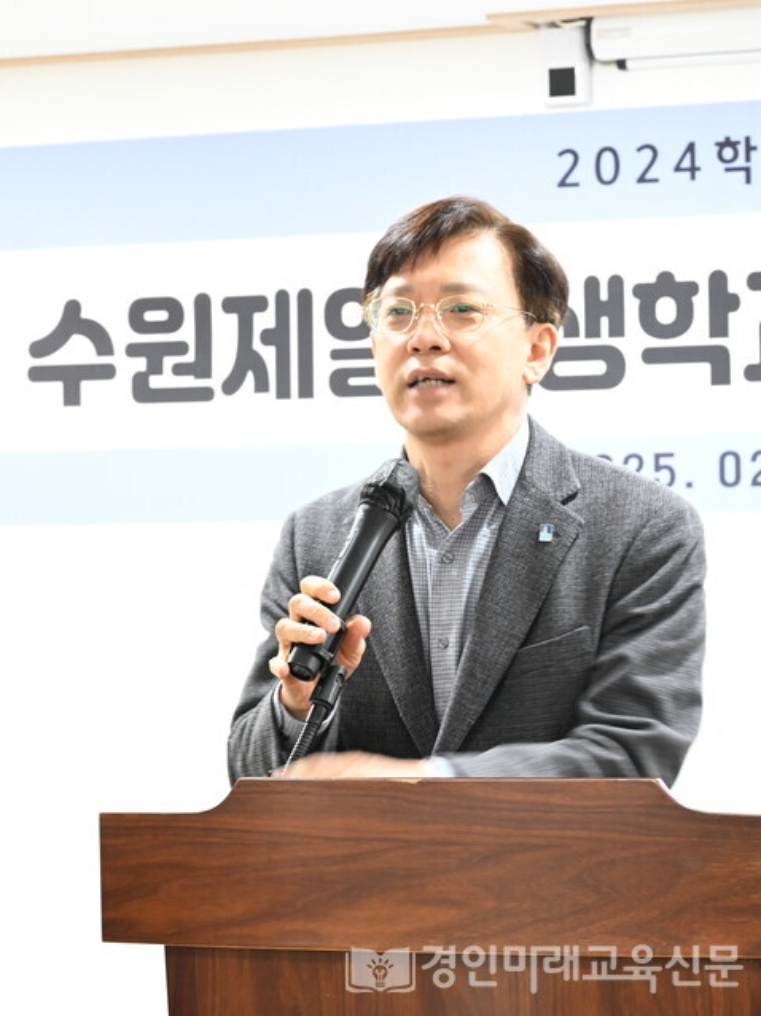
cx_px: 521
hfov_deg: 13.4
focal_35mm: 110
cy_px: 508
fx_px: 3226
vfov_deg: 17.9
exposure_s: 1/15
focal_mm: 76
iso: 2000
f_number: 9
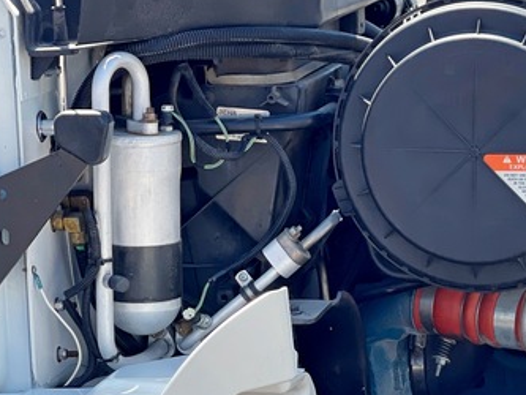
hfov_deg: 13.1
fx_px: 2280
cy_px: 290
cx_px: 466
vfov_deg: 9.9
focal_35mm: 150
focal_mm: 7.5
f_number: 2.2
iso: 25
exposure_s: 1/268
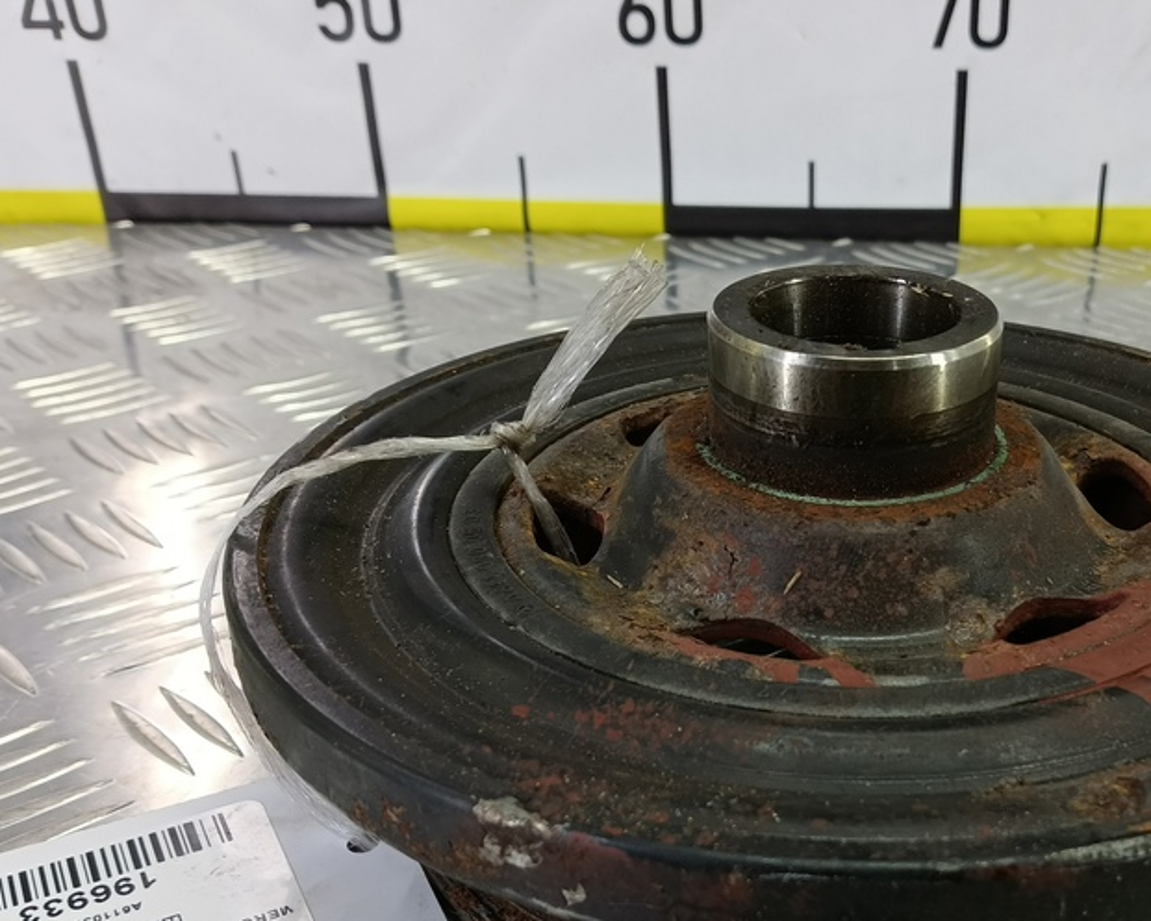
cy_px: 665
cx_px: 823
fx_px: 1261
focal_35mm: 37
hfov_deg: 47.7
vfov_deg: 39.3
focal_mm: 4.11
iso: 137
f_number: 1.6
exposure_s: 1/50
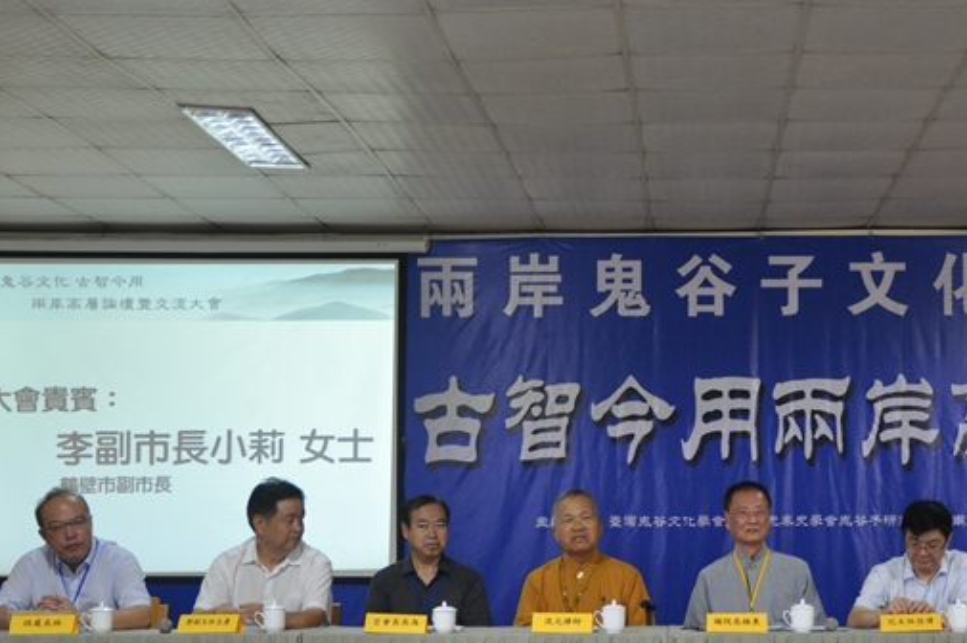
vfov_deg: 17.9
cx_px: 699
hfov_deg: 26.4
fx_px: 2040
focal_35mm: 76
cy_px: 430
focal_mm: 32
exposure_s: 1/90
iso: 800
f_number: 4.8
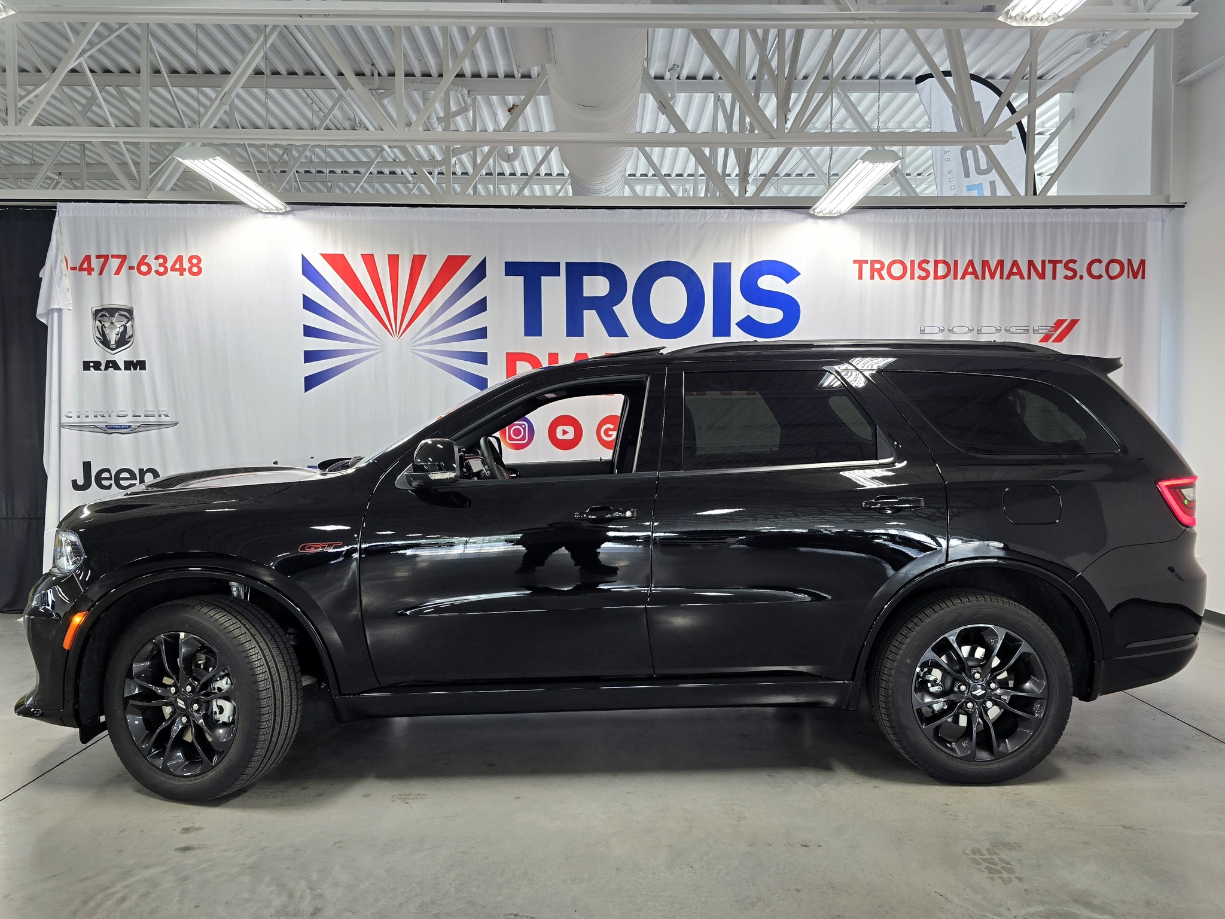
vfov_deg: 58.9
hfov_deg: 73.9
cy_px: 460
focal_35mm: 23
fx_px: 814
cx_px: 612
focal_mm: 6.3
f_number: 1.7
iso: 80
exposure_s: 1/120
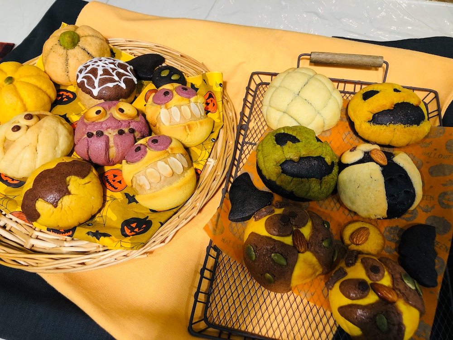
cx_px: 226
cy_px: 170
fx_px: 366
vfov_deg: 49.7
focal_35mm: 28
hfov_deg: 63.4
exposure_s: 1/50
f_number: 1.8
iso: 32
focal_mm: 3.99
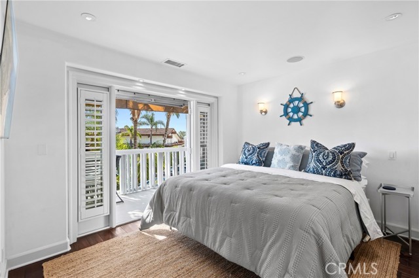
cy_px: 139
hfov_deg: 96.8
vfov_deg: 73.6
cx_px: 210
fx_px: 186
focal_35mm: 16
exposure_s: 1/40
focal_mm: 16
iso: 200
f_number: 9
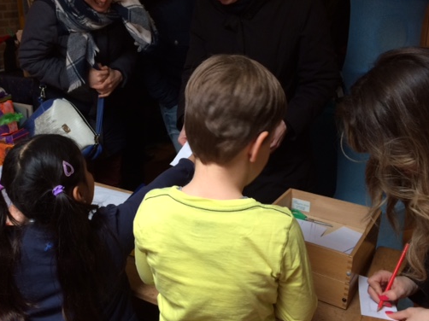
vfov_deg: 38.6
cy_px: 150
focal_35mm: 37
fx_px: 458
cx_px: 167
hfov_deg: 49.8
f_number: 2.2
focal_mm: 4.15
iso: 100
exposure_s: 1/33
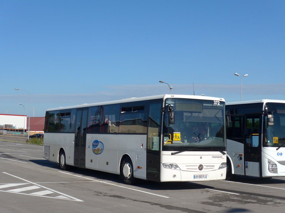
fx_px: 486
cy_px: 106
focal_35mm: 59
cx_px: 142
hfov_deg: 32.7
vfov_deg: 24.8
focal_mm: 12
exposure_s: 1/1600
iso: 80
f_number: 3.5
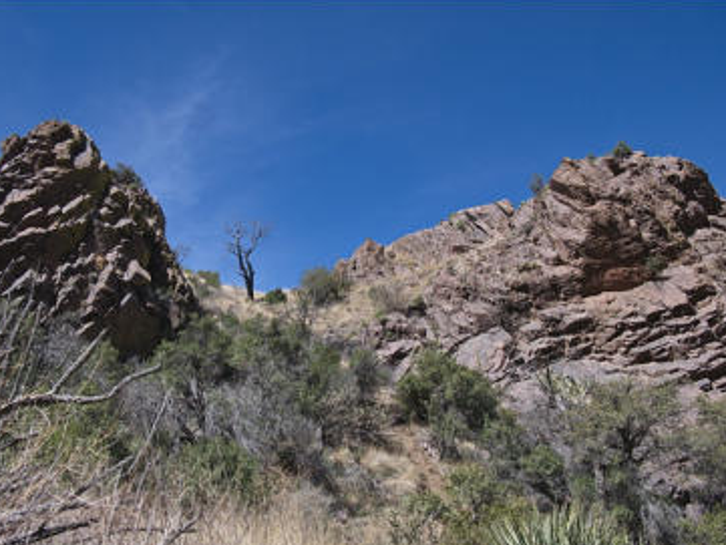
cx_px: 341
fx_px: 692
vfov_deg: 42.9
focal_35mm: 33
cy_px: 296
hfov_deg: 55.3
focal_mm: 15
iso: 200
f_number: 8
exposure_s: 1/400
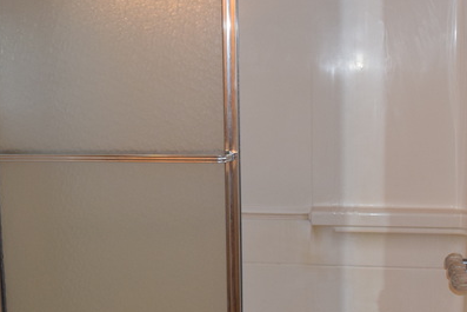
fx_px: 766
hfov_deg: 33.8
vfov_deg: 23.0
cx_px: 187
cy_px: 178
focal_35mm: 59
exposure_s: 1/80
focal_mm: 18
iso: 800
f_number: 4.5
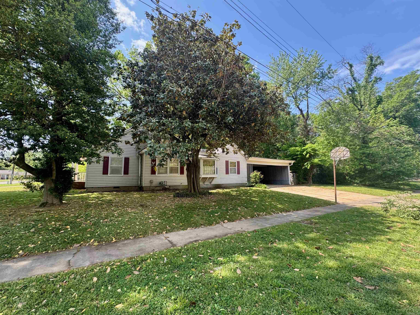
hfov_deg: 102.1
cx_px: 210
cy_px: 158
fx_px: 170
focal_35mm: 14
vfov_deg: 85.7
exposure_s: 1/252
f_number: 2.2
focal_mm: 2.22
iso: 40
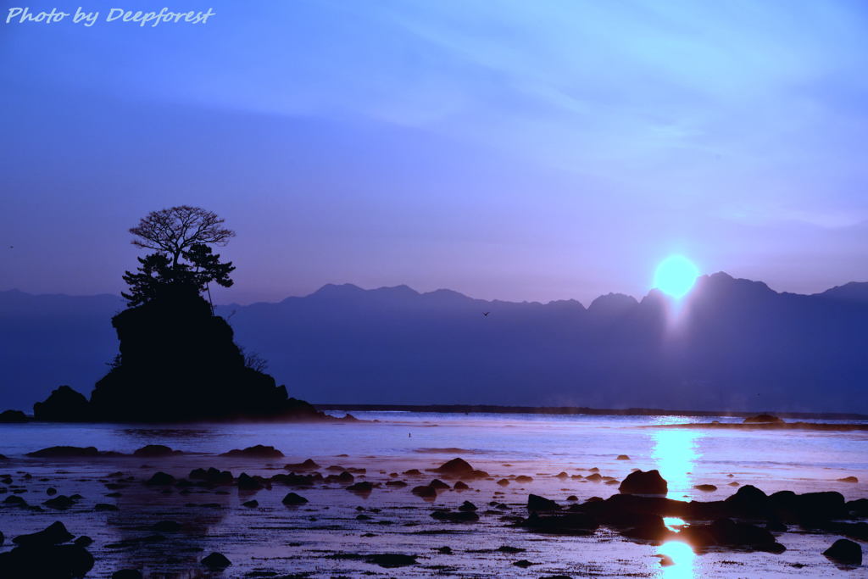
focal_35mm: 110
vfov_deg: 12.5
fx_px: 2652
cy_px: 290
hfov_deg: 18.6
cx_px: 434
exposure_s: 1/4000
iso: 4000
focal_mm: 110
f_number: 14
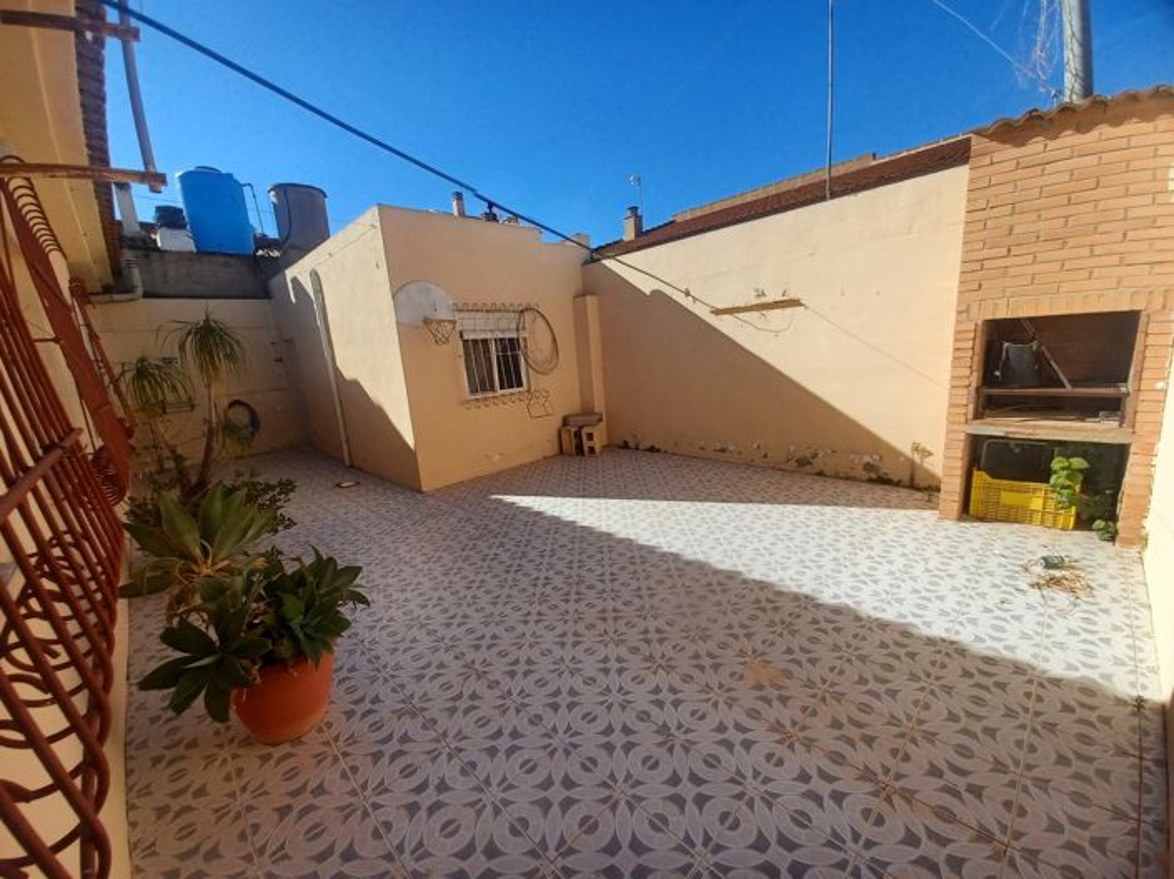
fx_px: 441
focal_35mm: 13
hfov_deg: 106.2
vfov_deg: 89.9
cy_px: 440
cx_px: 587
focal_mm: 1.42
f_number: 2.2
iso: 40
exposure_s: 1/1645
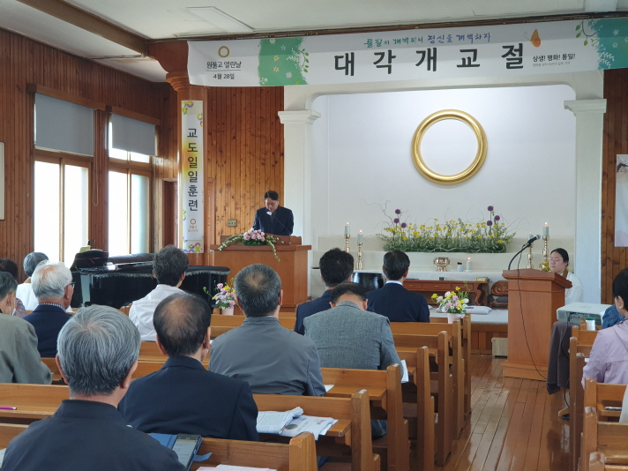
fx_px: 943
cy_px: 236
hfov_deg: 36.8
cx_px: 314
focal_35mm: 52
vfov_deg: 28.0
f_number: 2.4
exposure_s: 1/30
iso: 100
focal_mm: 6
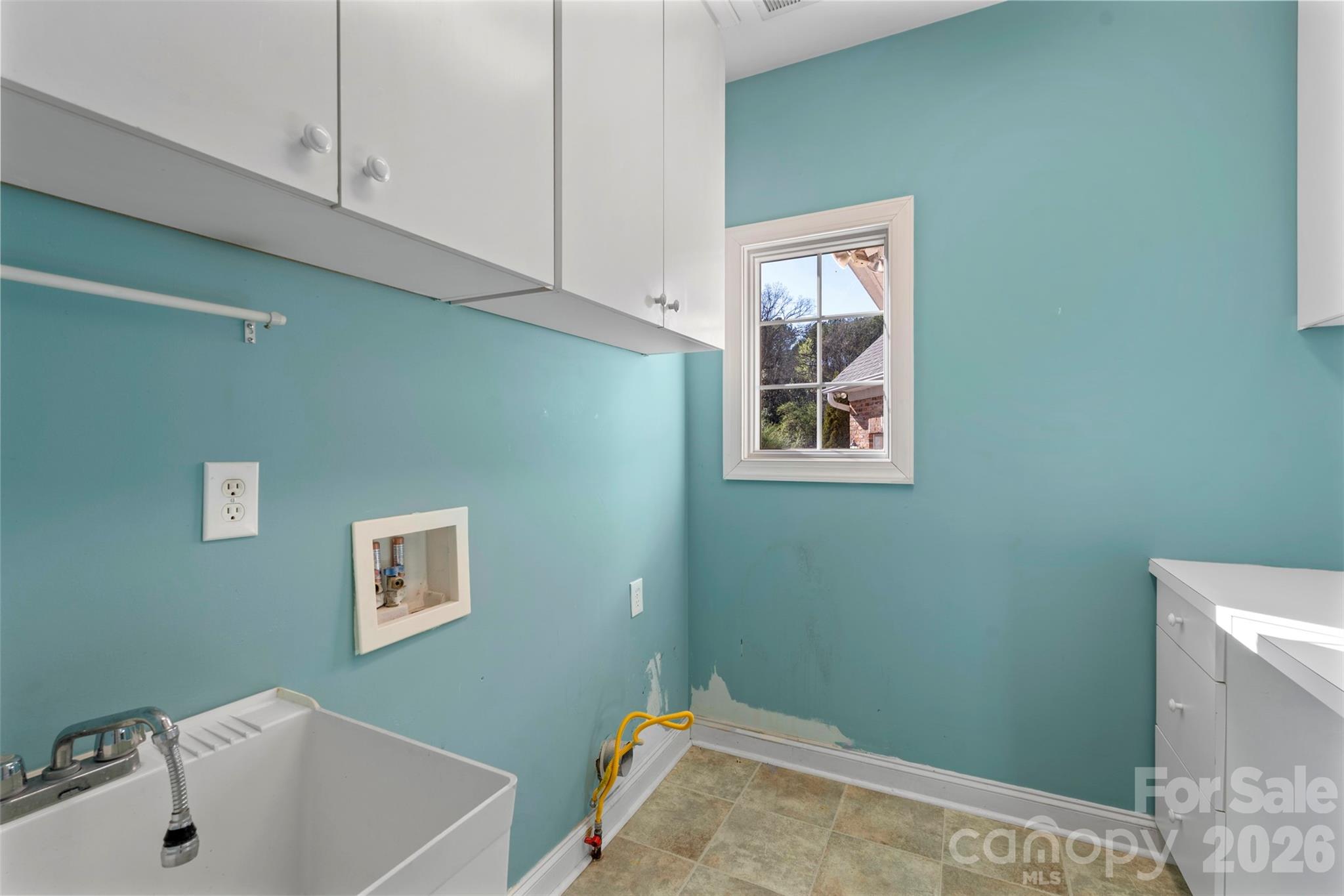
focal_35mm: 16
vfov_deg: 73.7
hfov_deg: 96.7
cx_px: 672
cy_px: 448
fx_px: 597
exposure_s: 1/6
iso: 160
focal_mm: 16
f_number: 8
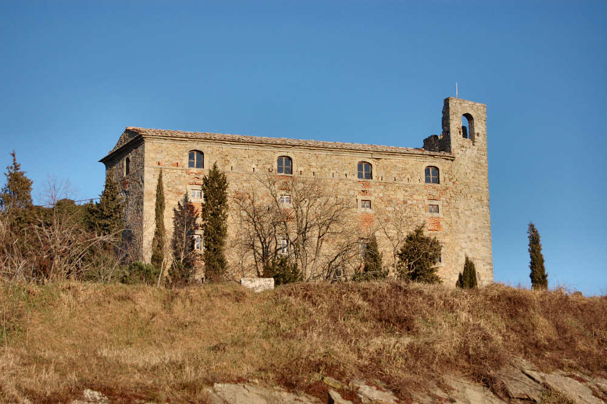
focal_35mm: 82
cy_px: 202
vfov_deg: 16.5
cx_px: 304
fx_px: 1390
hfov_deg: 24.6
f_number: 5.6
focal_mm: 55
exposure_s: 1/500
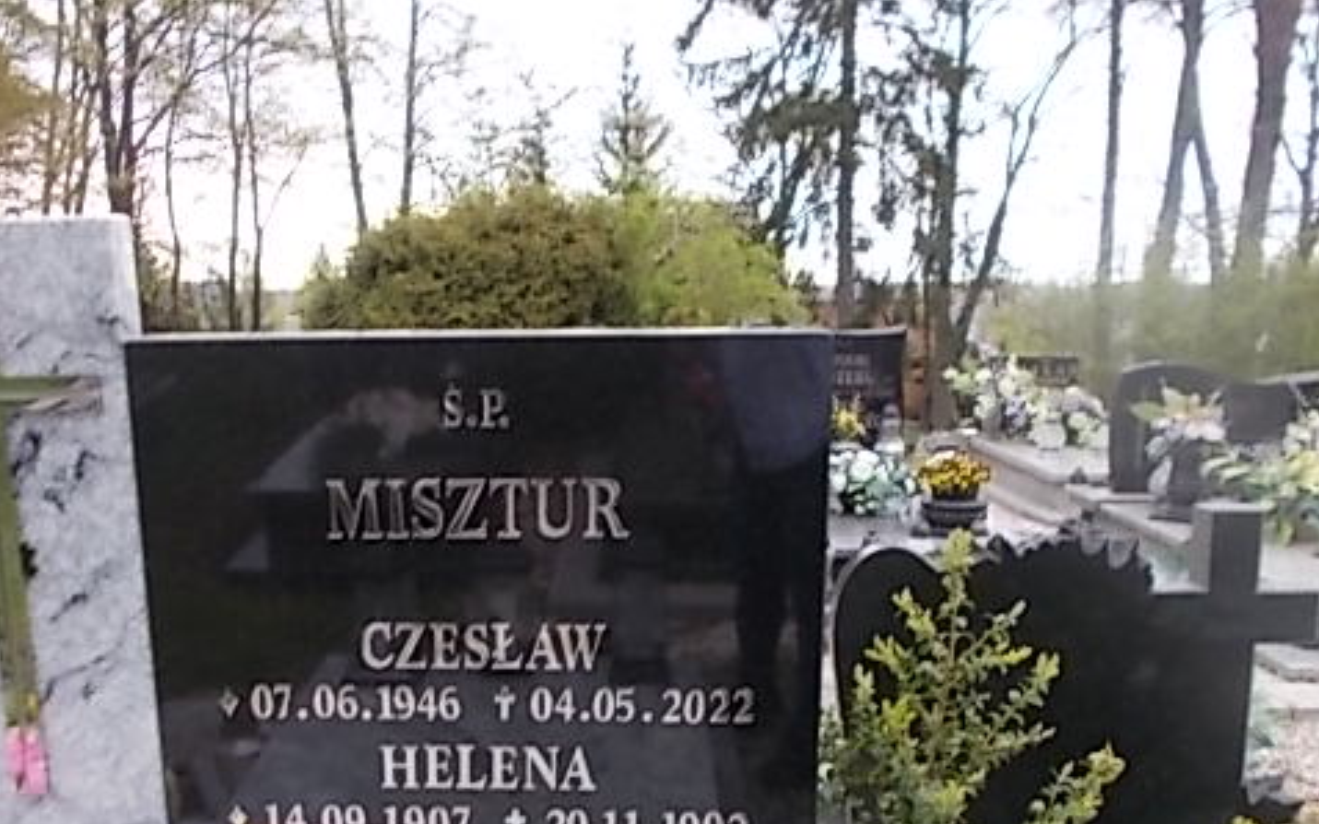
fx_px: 1330
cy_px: 572
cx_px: 570
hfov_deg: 52.6
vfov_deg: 34.0
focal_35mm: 37
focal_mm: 4.6
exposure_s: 1/50
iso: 80
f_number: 3.2
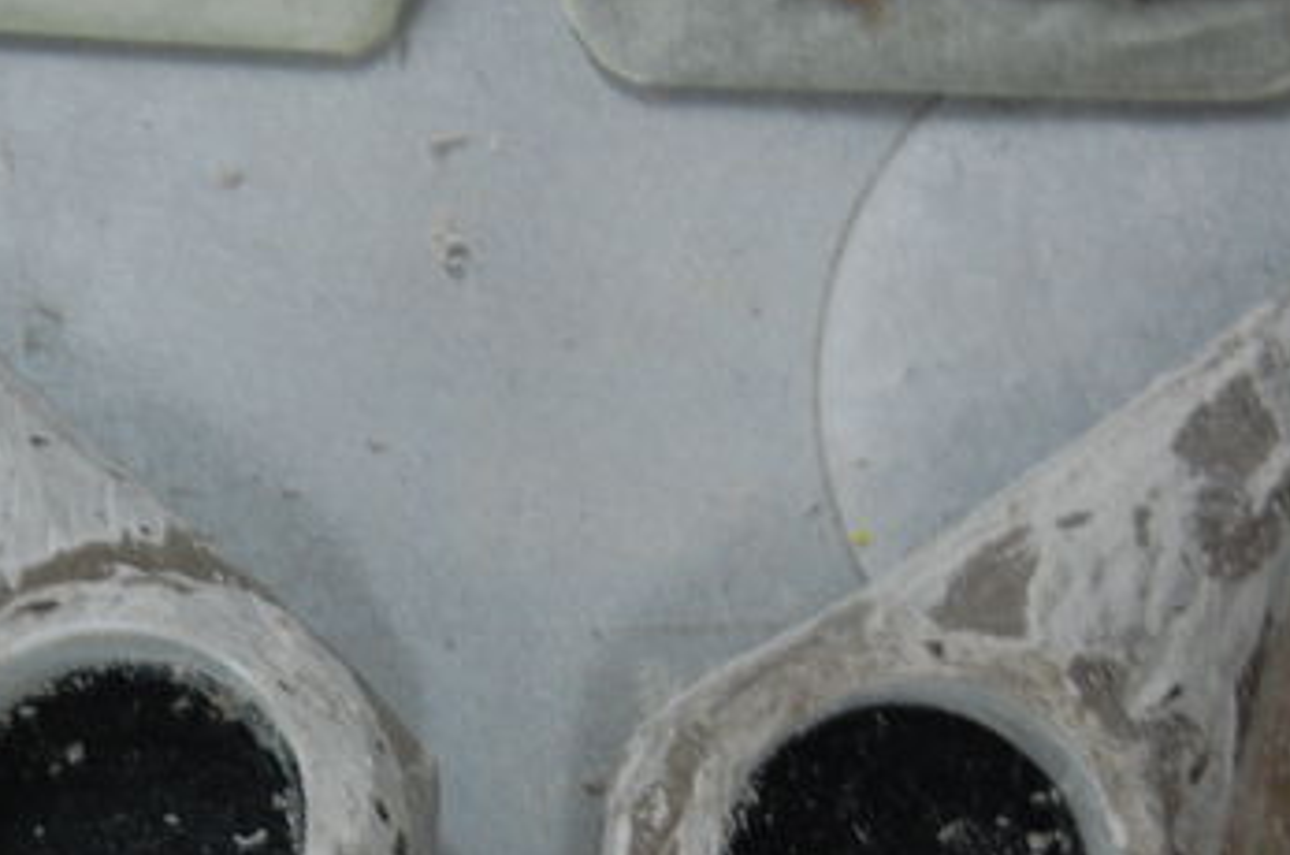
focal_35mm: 105
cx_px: 372
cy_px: 770
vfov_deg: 12.9
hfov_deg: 19.4
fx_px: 3756
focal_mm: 38
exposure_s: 1/13
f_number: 4.8
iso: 800
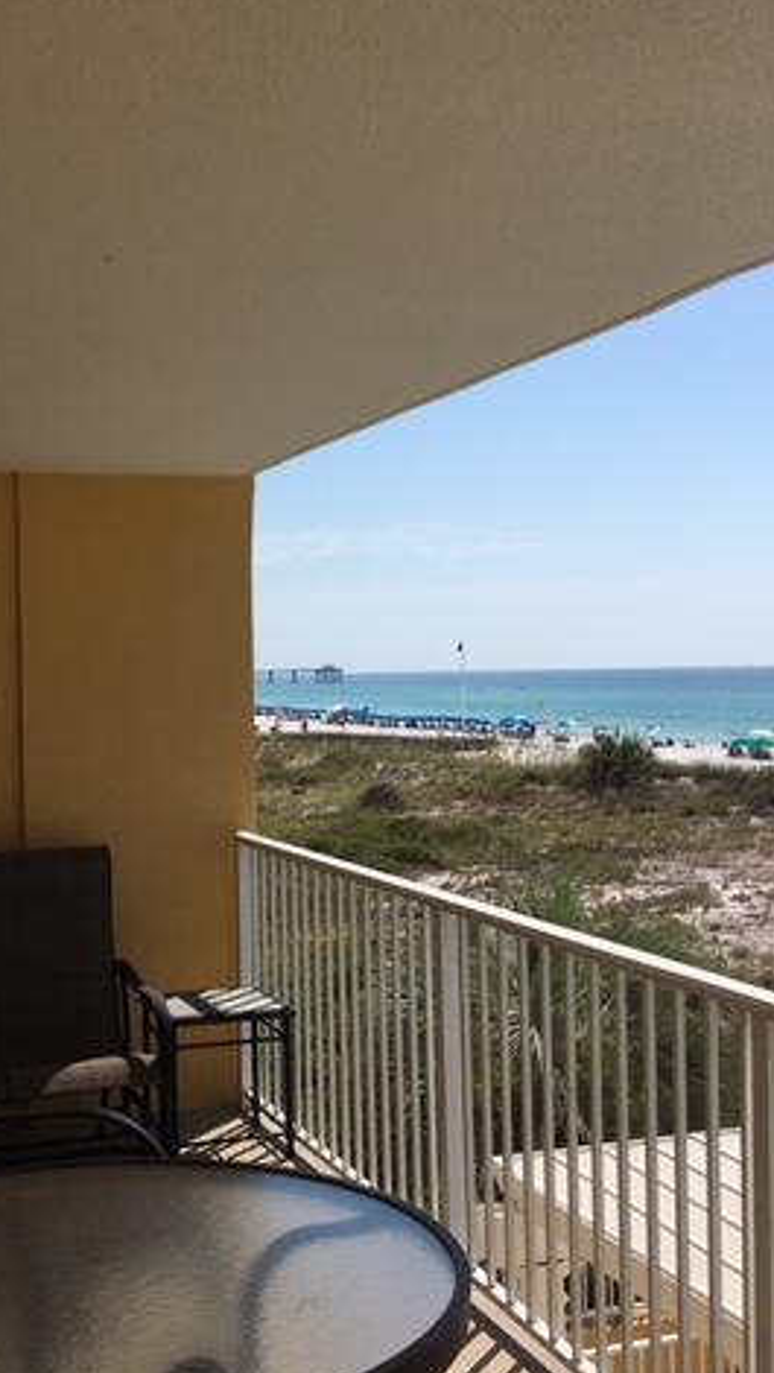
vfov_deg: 47.3
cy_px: 686
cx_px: 310
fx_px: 1566
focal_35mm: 43
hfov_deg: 27.7
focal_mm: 4.15
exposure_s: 1/3663
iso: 25
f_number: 2.2
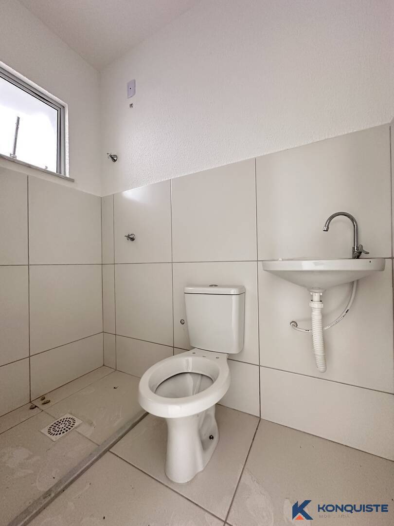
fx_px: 212
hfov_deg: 85.7
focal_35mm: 14
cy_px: 263
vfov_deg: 102.1
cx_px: 197
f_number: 2.2
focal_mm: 2.22
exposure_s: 1/60
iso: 400
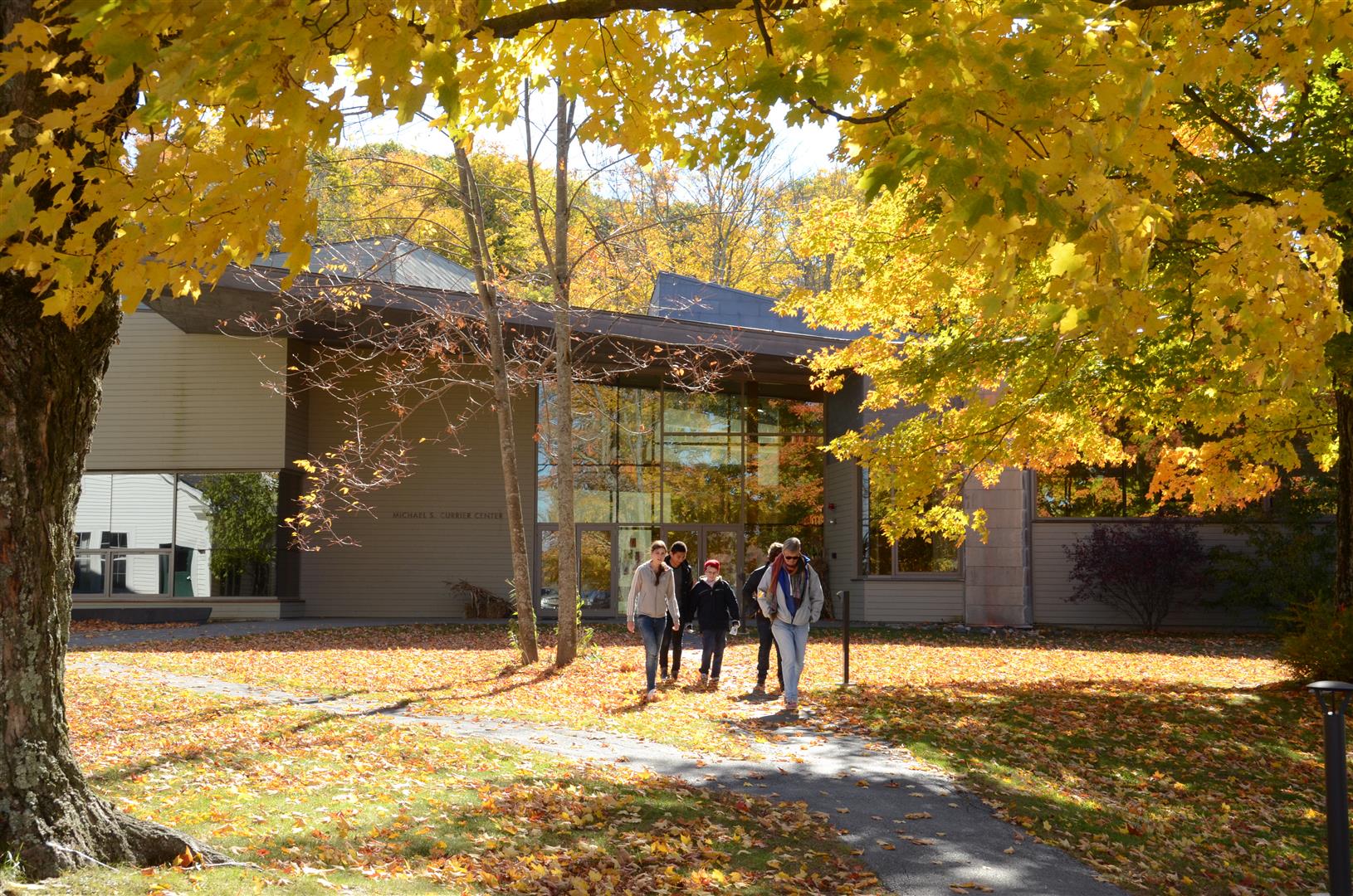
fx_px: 1800
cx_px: 676
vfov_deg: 28.0
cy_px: 448
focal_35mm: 48
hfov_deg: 41.2
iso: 400
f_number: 10
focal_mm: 32
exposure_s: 1/200
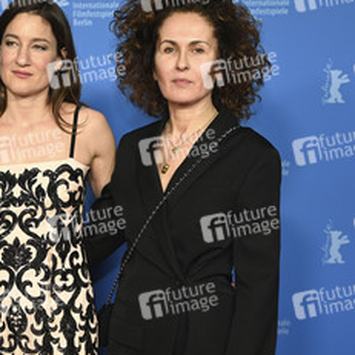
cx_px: 45
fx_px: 905
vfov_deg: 22.2
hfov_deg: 21.8
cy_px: 186
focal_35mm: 78
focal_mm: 47
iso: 320
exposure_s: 1/160
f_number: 2.8
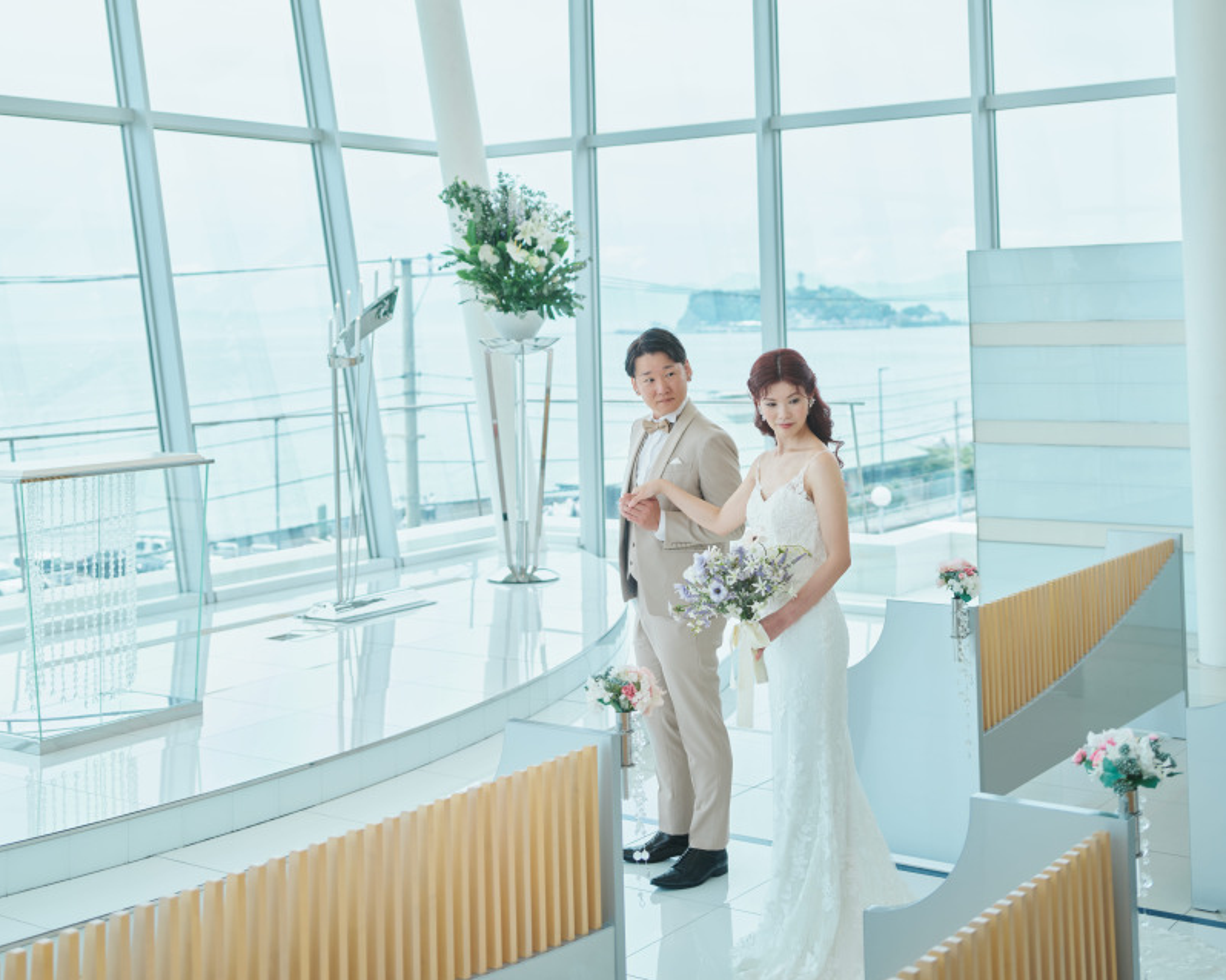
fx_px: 1705
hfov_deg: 39.6
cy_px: 254
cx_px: 613
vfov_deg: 31.5
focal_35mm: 47
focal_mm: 45
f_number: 3.2
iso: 100
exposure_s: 1/320
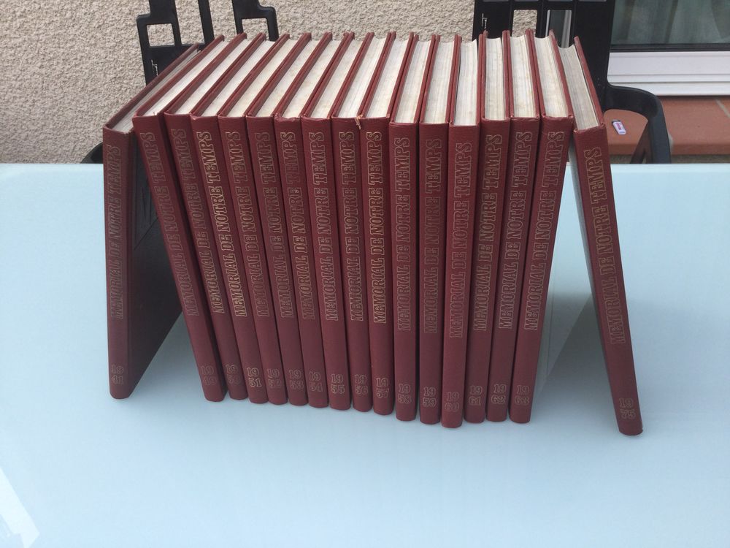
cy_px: 274
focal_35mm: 31
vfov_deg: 45.4
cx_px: 365
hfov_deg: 58.4
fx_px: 654
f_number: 2.4
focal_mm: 3.3
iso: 25
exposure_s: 1/301
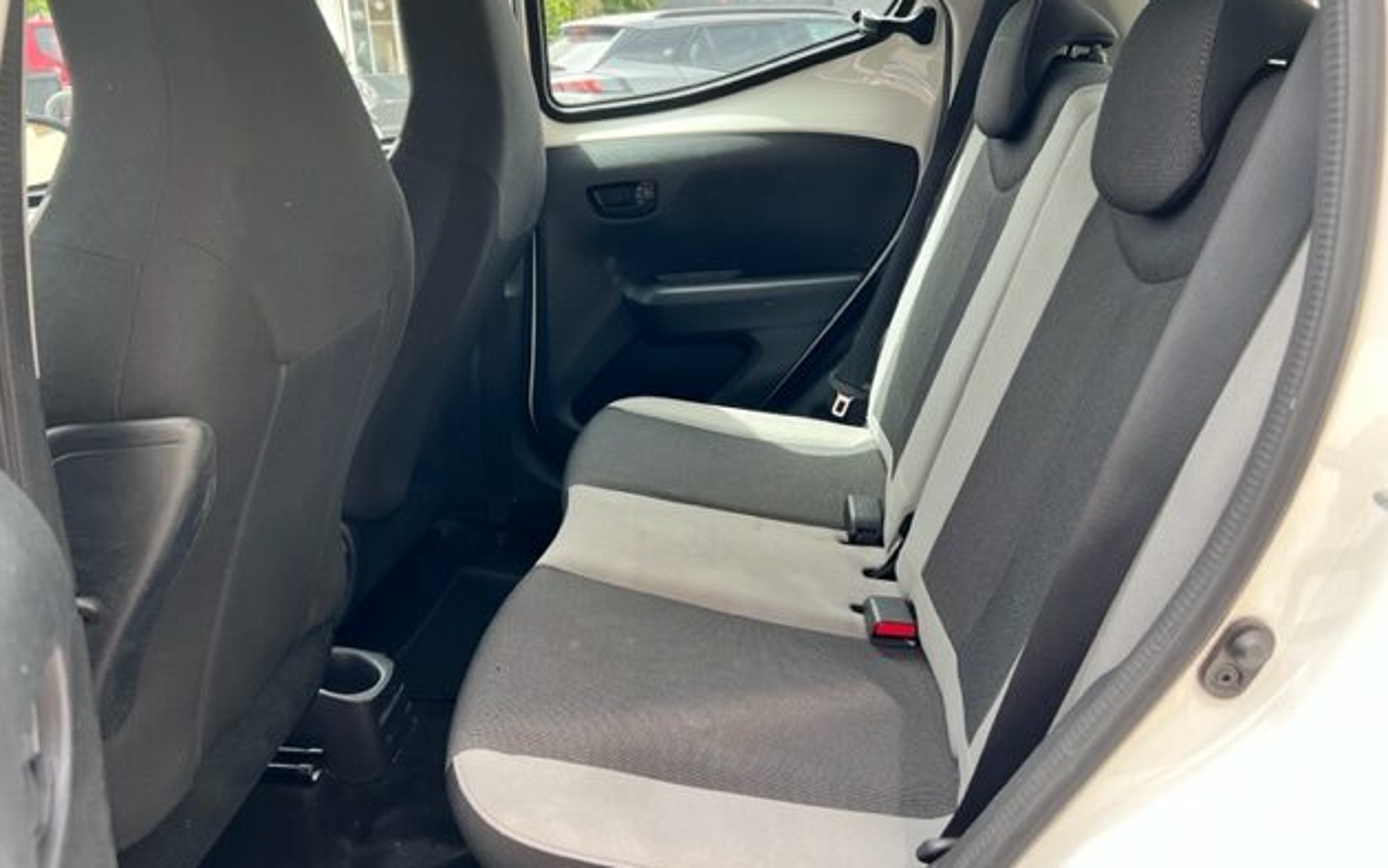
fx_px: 1059
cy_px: 449
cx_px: 690
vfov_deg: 44.6
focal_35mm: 28
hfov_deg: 66.5
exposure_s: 1/171
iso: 50
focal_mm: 5.7
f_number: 1.5
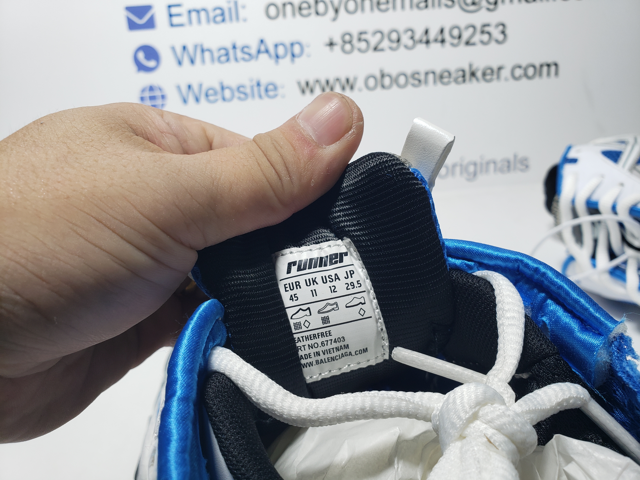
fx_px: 481
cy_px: 240
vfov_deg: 53.1
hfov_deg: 67.3
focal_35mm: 26
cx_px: 320
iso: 50
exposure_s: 1/136
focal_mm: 4.3
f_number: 2.4
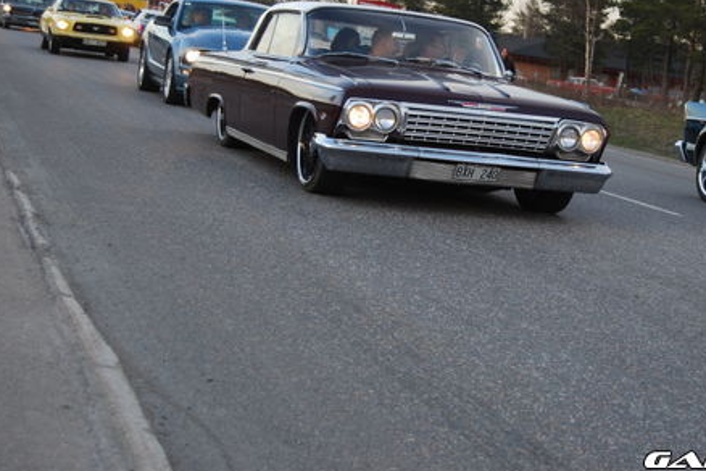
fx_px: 1505
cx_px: 405
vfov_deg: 17.7
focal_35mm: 77
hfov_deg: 26.4
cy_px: 131
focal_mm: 35
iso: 200
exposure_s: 1/80
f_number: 4.8
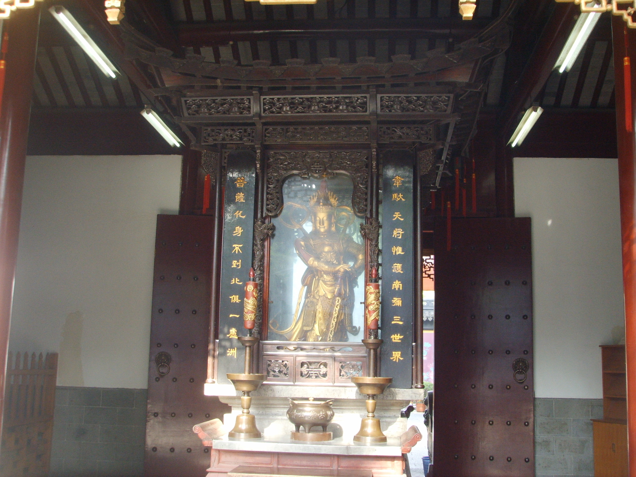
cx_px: 318
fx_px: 717
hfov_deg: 47.9
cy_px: 238
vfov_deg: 36.8
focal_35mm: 39
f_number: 3.5
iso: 145
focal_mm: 6.6
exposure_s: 1/45
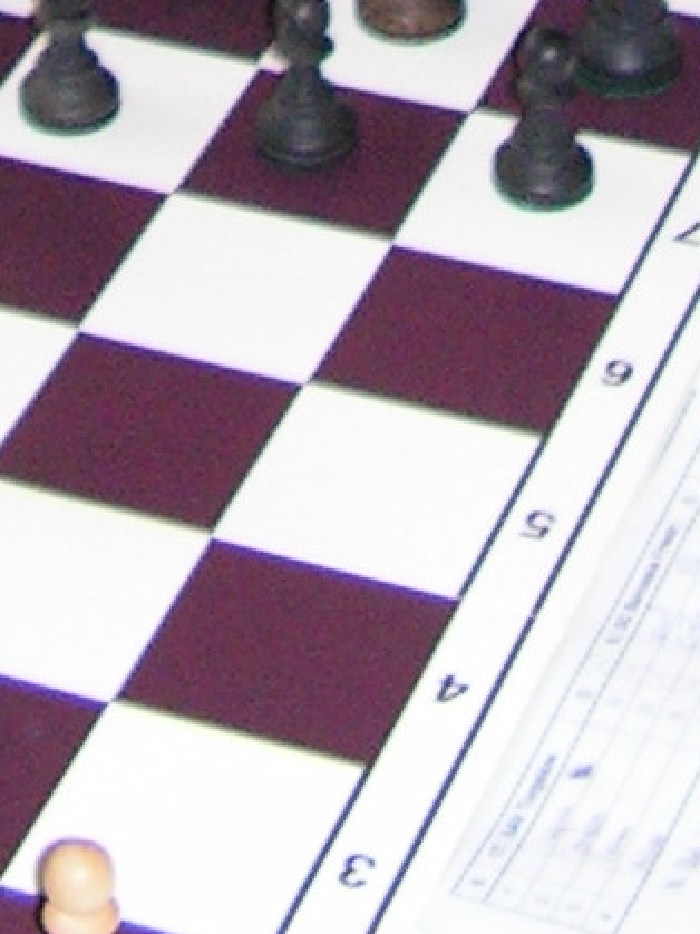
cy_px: -1204
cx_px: 178
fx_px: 4748
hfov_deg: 8.4
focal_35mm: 176
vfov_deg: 10.0
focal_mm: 6
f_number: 3.2
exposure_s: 1/40
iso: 200
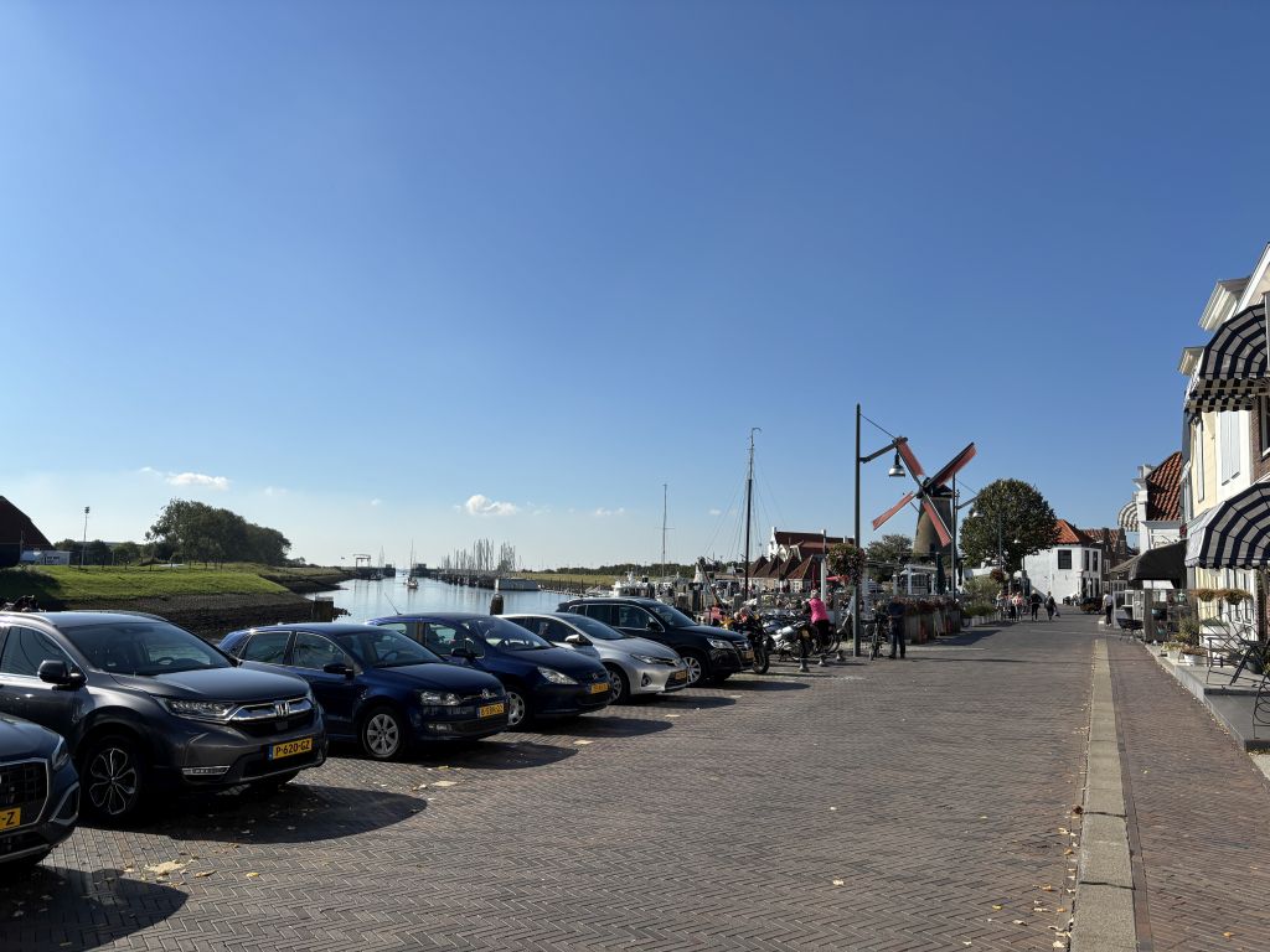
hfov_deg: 67.3
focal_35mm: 26
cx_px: 635
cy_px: 476
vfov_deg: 53.1
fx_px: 954
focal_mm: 5.96
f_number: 1.6
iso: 50
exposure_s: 1/5348
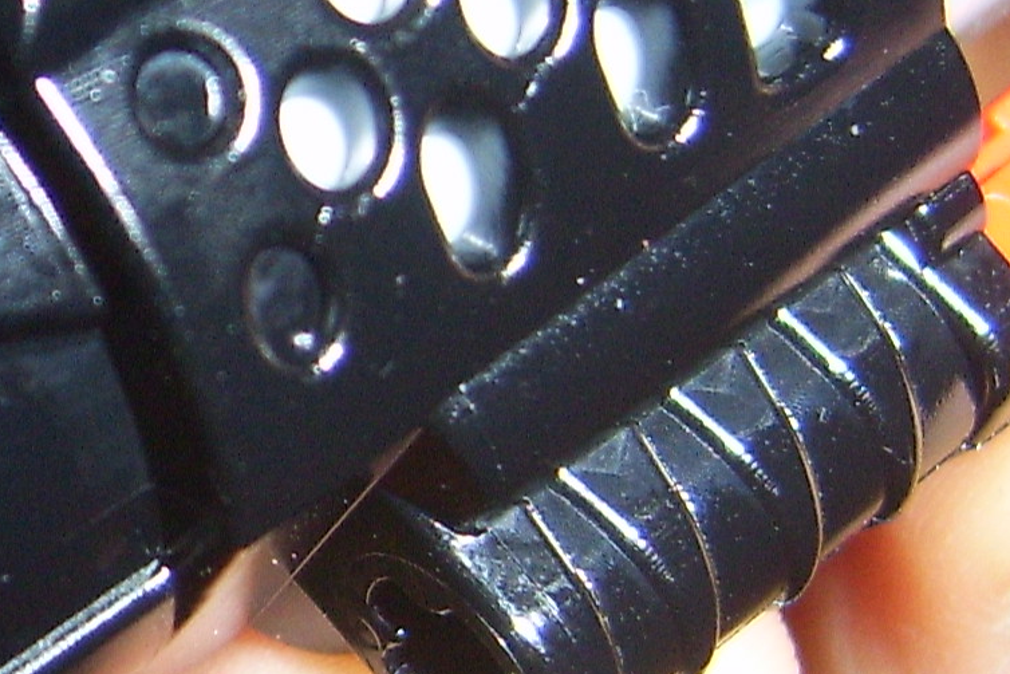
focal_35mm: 161
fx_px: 4518
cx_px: -265
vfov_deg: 8.5
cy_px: 307
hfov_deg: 12.4
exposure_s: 1/30
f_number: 2.8
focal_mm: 7.8
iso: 100
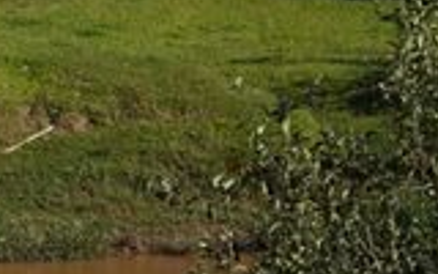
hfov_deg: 4.4
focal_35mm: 456
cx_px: -914
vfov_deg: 2.9
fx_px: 5443
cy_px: 212
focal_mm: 70
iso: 100
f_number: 5.6
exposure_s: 1/500
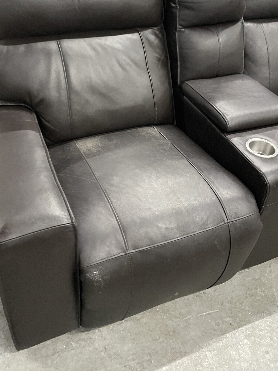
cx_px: 122
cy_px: 131
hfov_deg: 41.7
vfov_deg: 53.2
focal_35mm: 34
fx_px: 364
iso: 640
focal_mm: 4.2
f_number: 1.6
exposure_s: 1/40
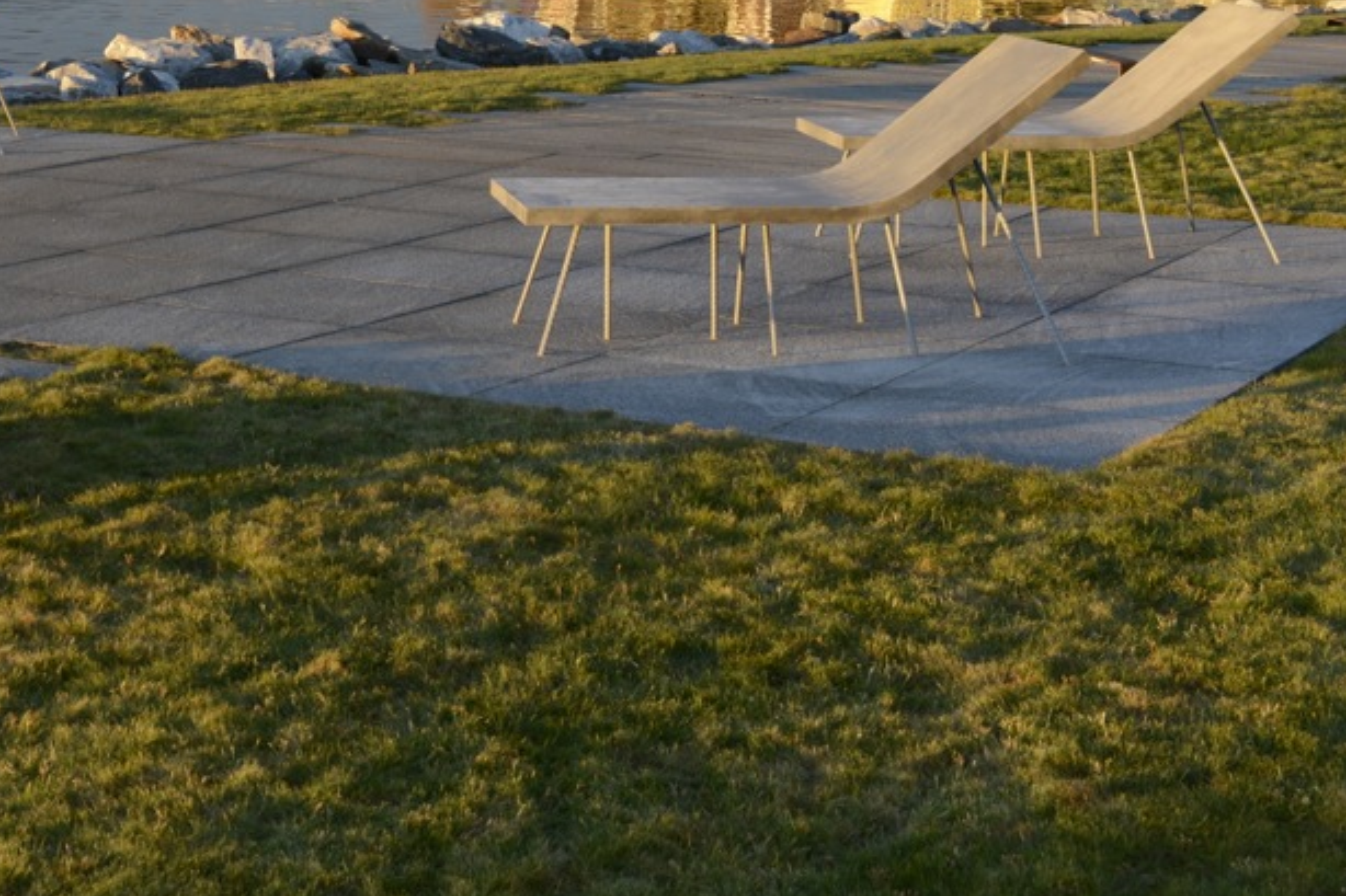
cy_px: -20
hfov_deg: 26.5
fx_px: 2728
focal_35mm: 73
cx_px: 53
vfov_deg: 18.1
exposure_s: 1/160
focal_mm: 35
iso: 400
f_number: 8
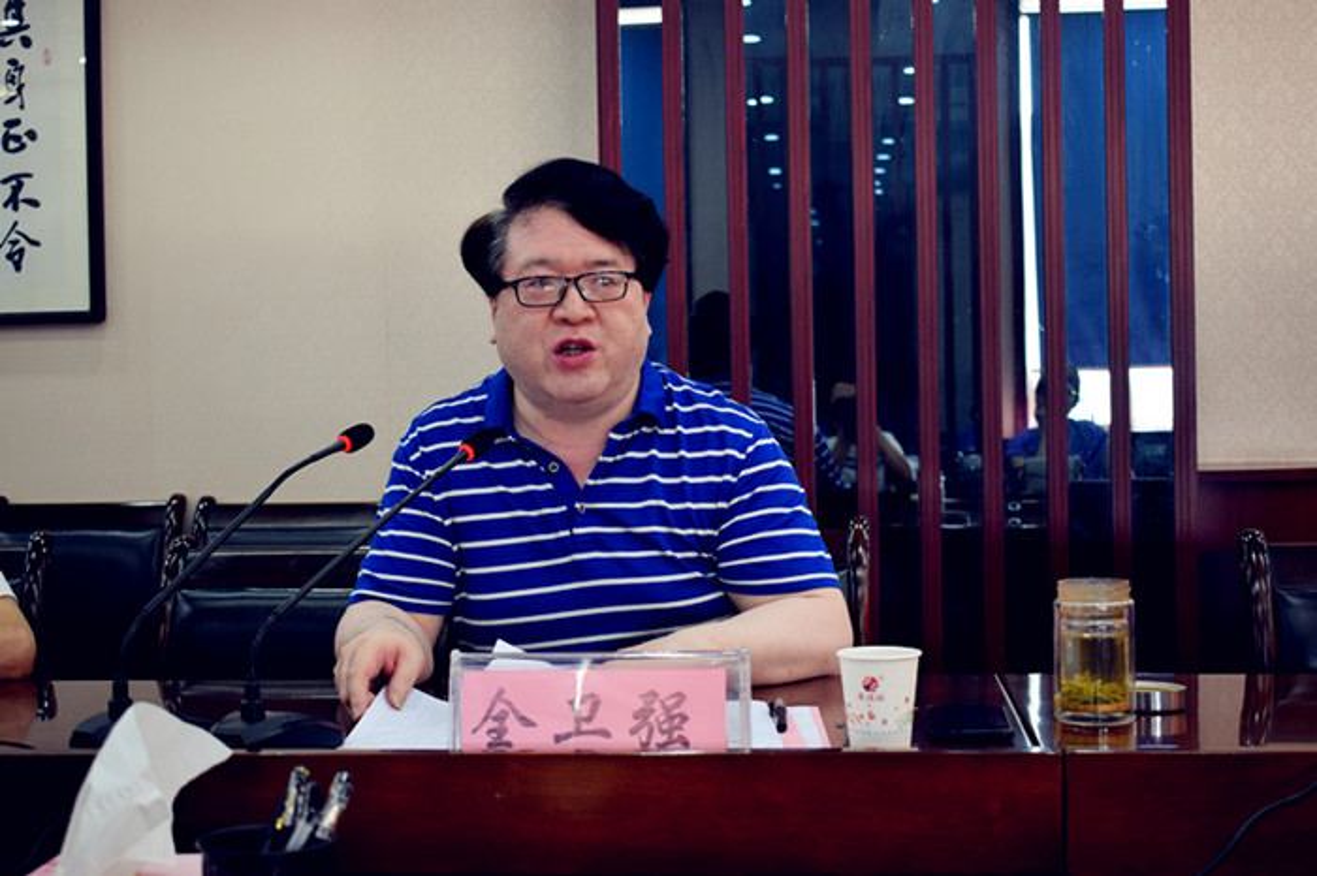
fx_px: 1865
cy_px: 438
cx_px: 658
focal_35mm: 51
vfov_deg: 26.5
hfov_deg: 38.9
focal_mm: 34
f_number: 4.5
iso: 640
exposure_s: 1/60
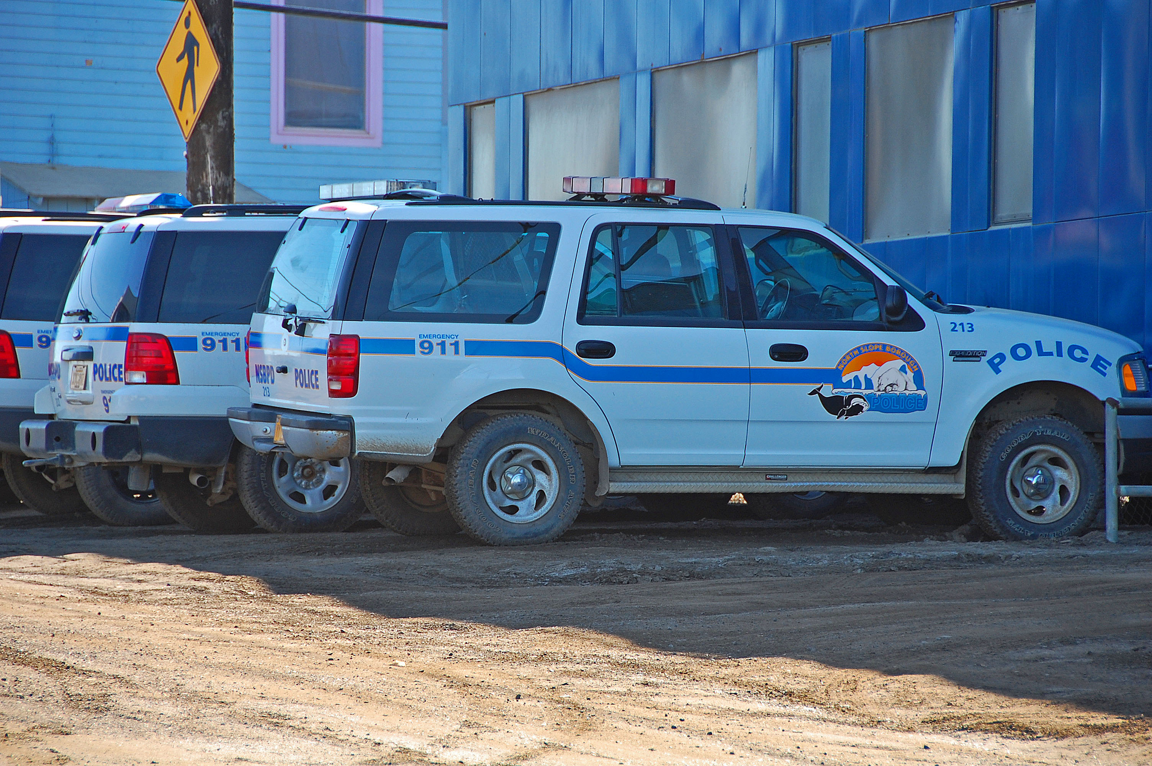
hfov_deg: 10.2
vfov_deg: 6.8
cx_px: 576
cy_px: 383
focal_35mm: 202
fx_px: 6474
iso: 200
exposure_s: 1/320
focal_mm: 135
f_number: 5.6
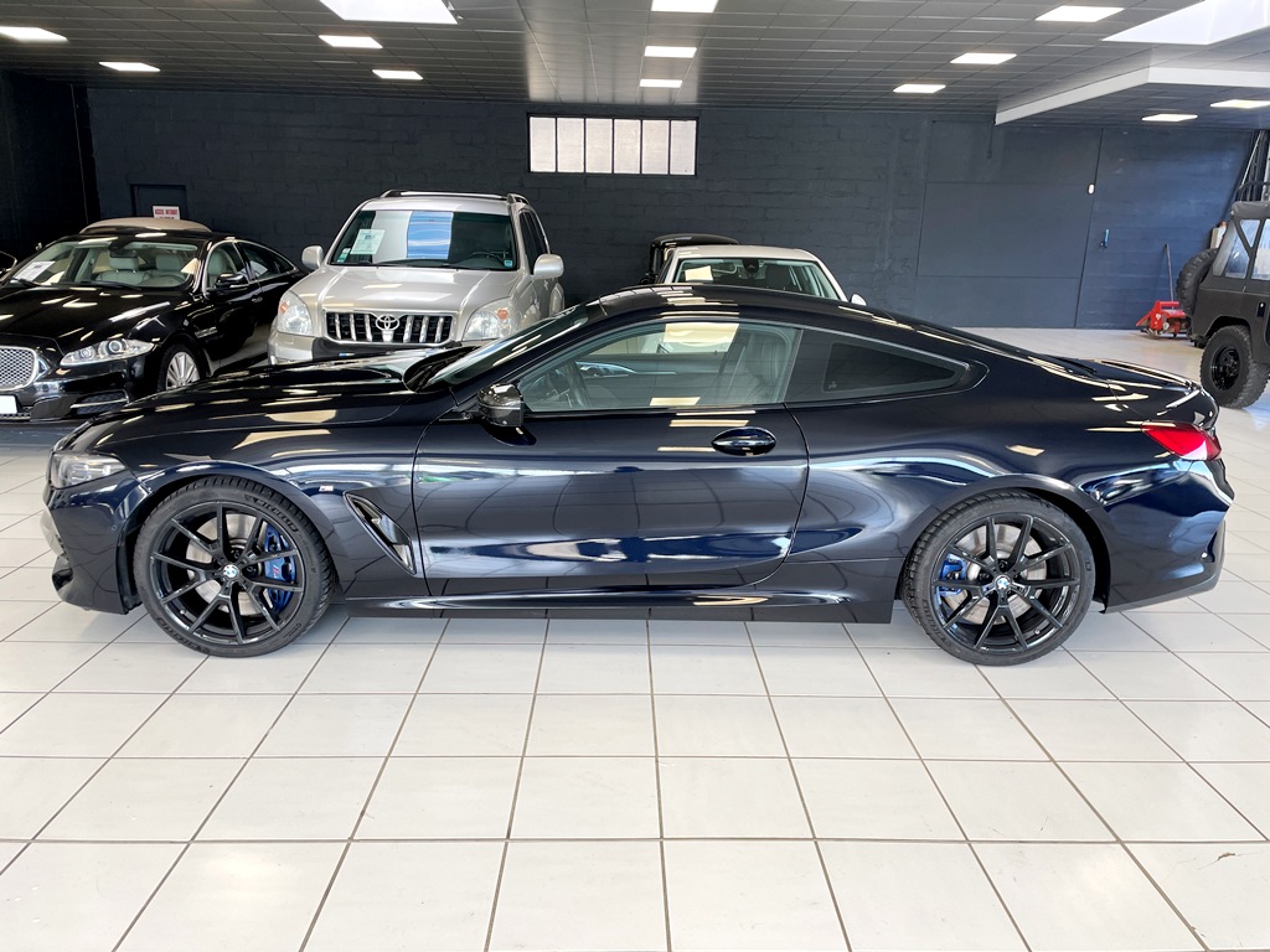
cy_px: 476
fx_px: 954
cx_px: 635
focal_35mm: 26
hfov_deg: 67.3
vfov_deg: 53.1
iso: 64
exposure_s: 1/121
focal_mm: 4.2
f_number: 1.6
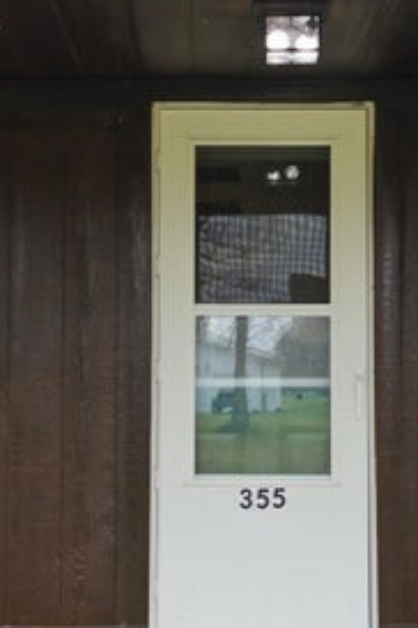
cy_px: 311
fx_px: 1358
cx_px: 274
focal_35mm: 78
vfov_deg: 26.0
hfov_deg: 17.5
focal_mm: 6.7
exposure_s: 1/800
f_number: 1.7
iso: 100
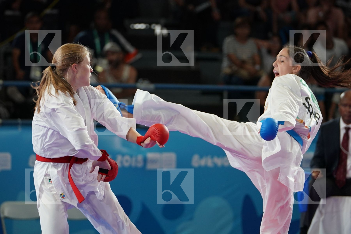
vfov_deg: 5.9
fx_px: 2262
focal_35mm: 232
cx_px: 176
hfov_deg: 8.9
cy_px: 117
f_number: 2.8
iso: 1600
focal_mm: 155
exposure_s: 1/1000
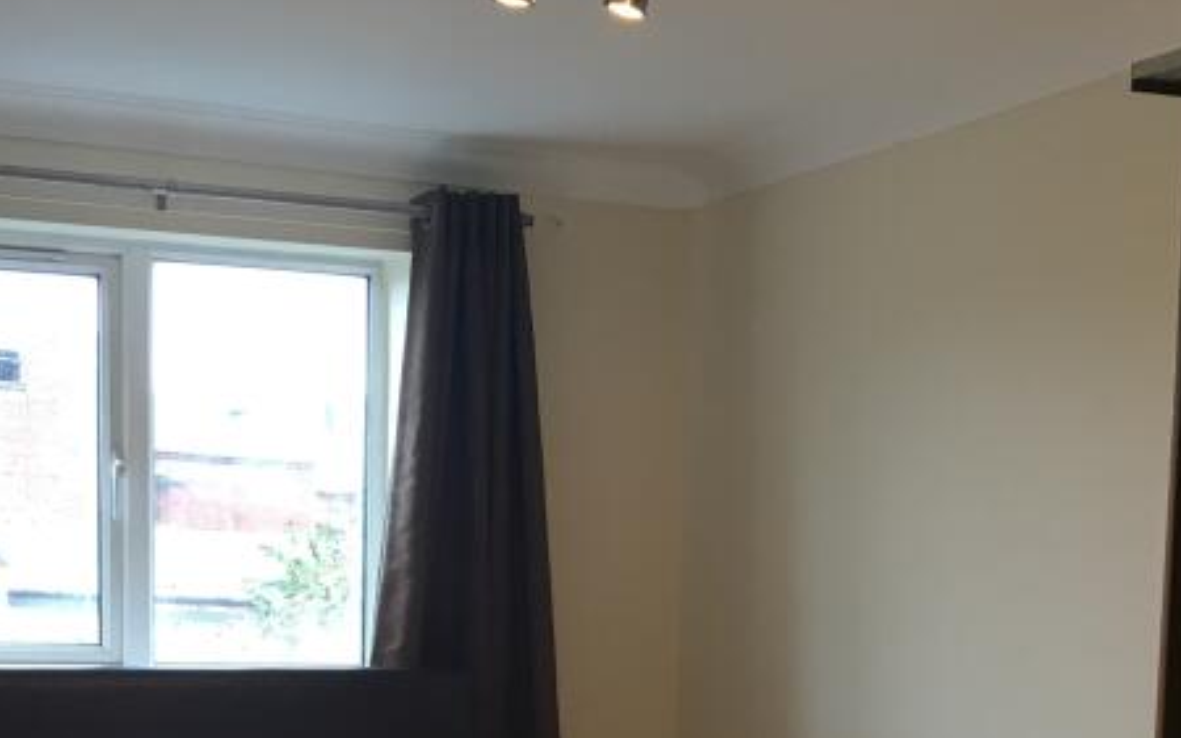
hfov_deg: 29.4
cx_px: 577
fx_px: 2252
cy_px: 856
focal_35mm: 70
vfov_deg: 17.8
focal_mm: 4.15
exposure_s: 1/33
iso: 25
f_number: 2.2
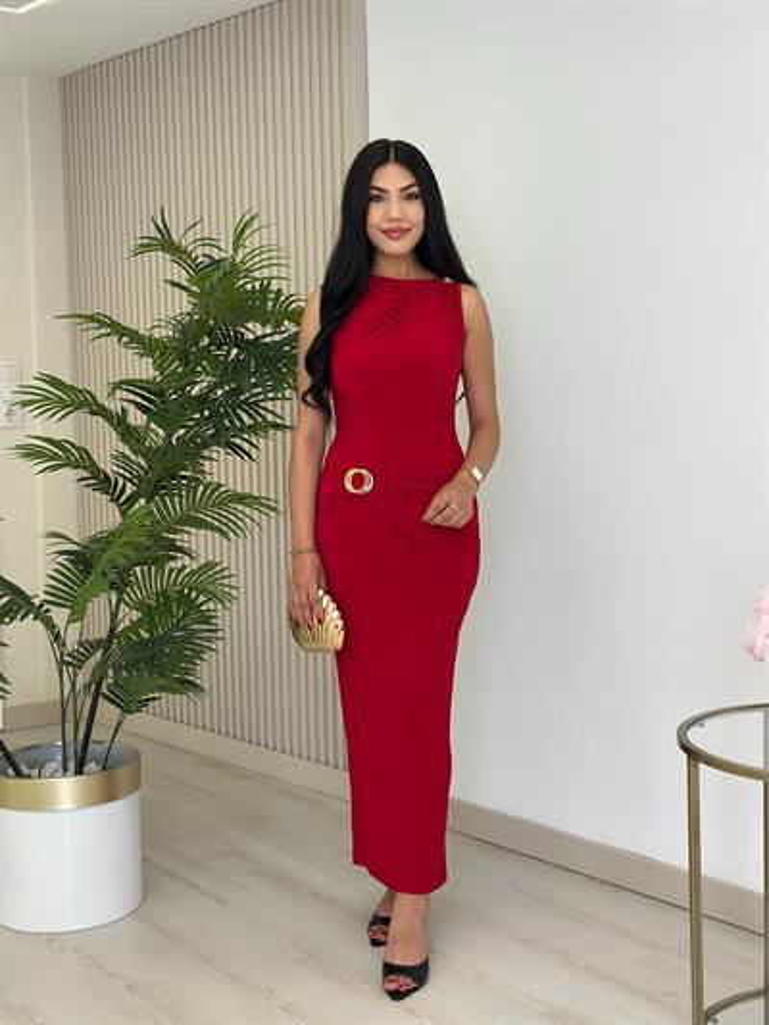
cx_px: 384
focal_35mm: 48
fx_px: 1421
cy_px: 512
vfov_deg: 39.6
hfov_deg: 30.3
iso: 80
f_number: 1.78
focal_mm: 6.86
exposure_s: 1/292
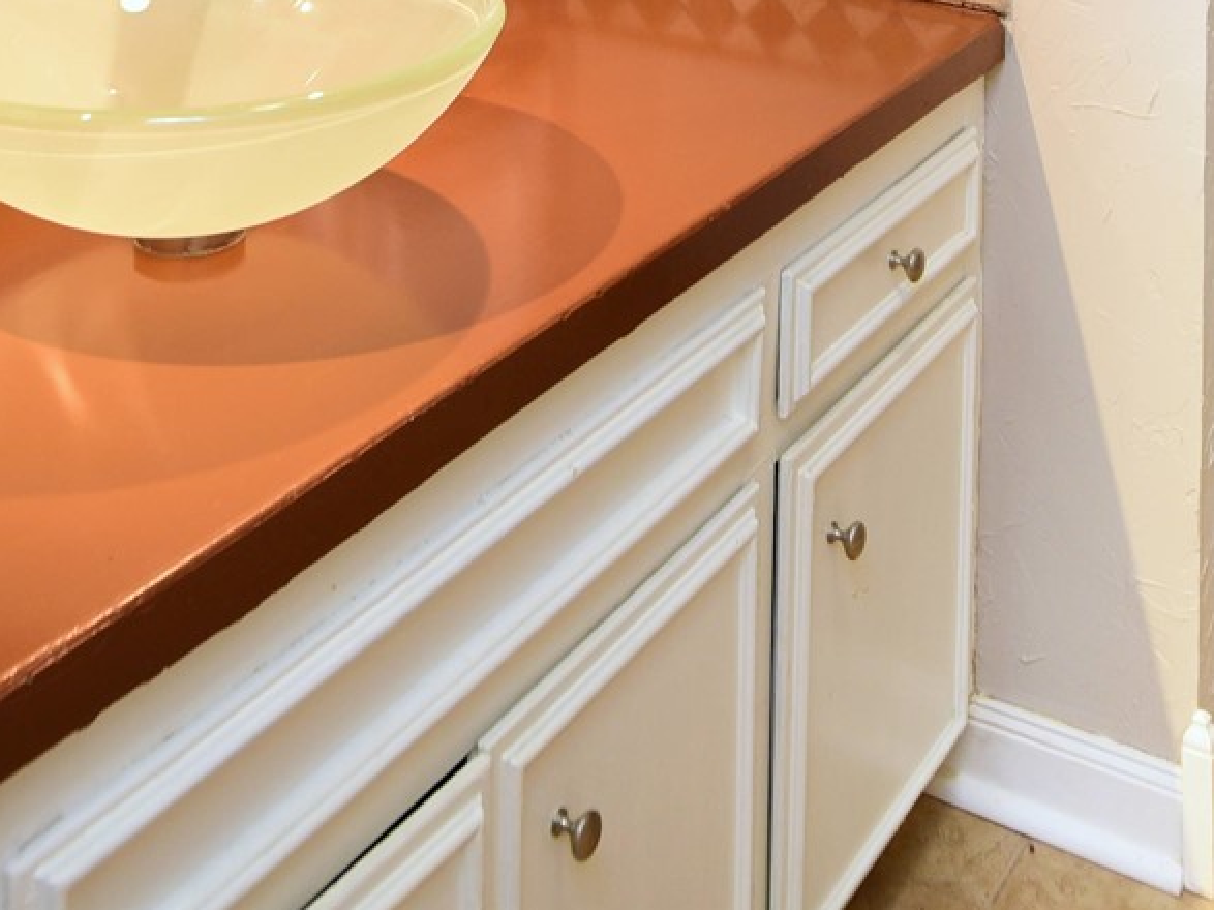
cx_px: 640
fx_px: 1753
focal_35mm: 50
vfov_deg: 23.1
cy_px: -484
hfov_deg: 38.2
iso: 500
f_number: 8
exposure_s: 1/10
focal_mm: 15
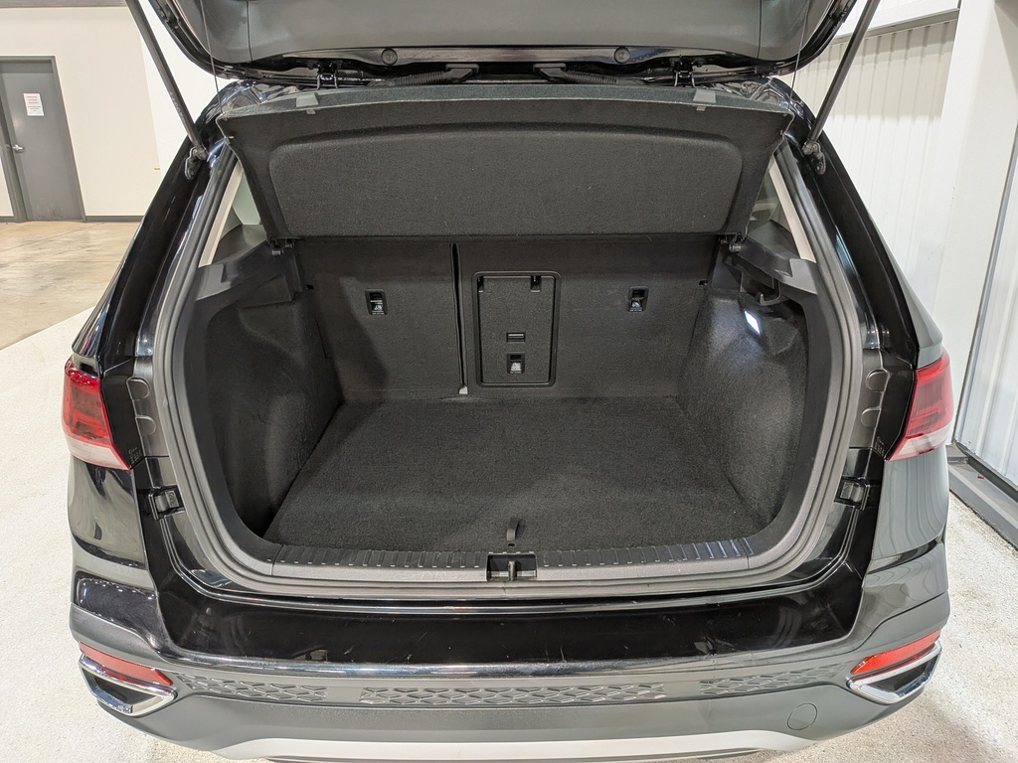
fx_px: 706
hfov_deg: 71.6
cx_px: 509
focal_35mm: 24
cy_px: 382
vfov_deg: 56.8
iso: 165
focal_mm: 4.53
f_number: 1.7
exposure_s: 1/120
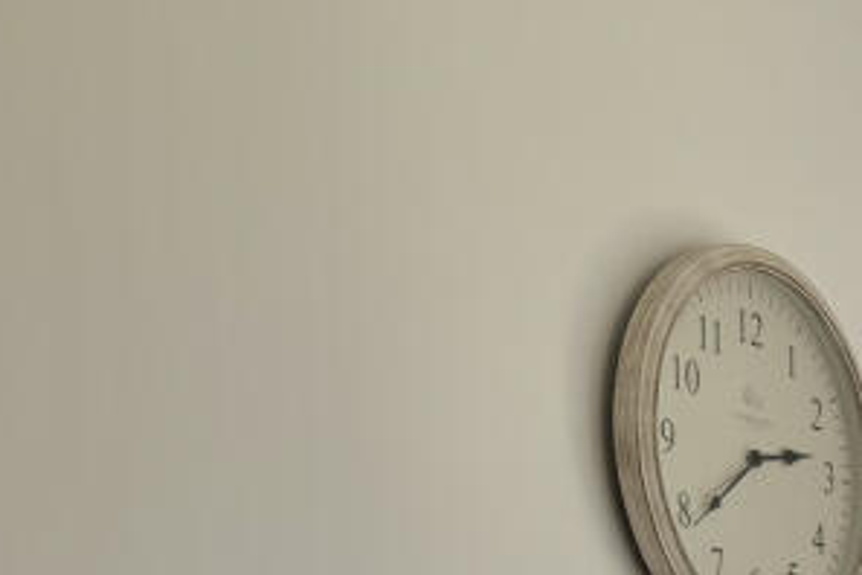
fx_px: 2059
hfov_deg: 21.0
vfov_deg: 13.9
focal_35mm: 86
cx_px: 1187
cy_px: 1089
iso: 64
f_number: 1.78
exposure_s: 1/121
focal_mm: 6.76
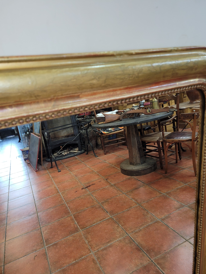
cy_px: 137
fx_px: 206
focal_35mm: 26
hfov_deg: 53.1
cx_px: 103
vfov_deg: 67.3
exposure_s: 1/25
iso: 125
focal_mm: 5.4
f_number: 1.8
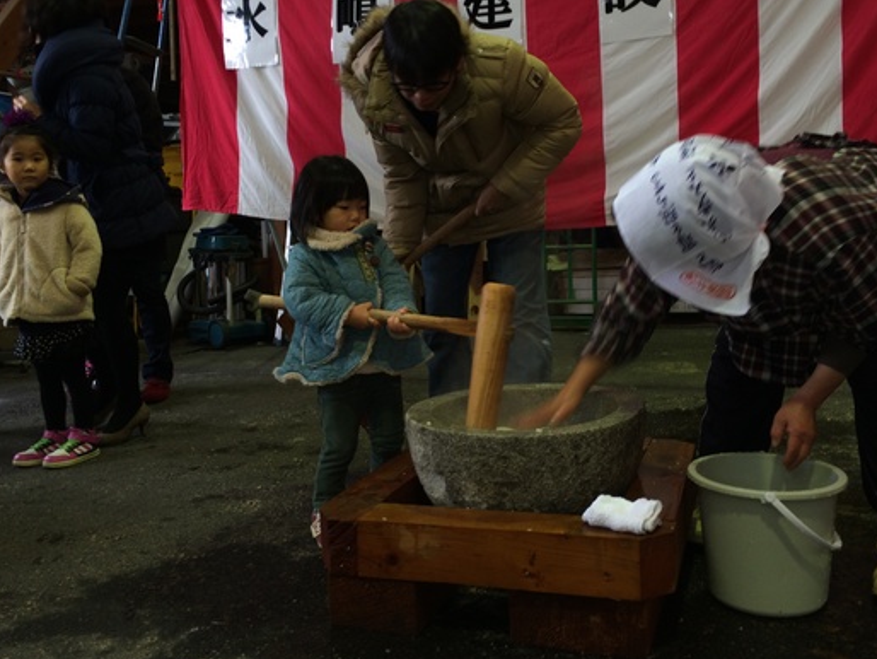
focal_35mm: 35
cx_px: 469
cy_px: 300
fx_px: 887
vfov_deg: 40.7
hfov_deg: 52.6
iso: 40
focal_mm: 4.12
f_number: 2.2
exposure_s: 1/30
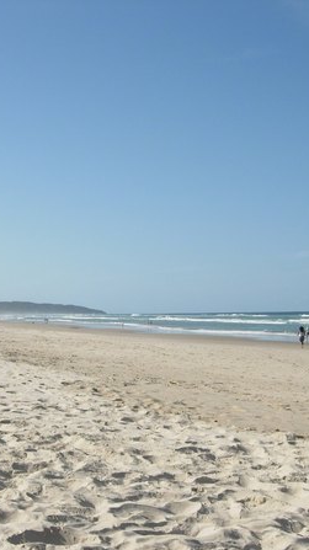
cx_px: 139
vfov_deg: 34.9
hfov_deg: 20.0
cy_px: 276
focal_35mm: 60
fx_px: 875
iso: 79
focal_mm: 8.5
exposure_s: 1/1085
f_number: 4.9
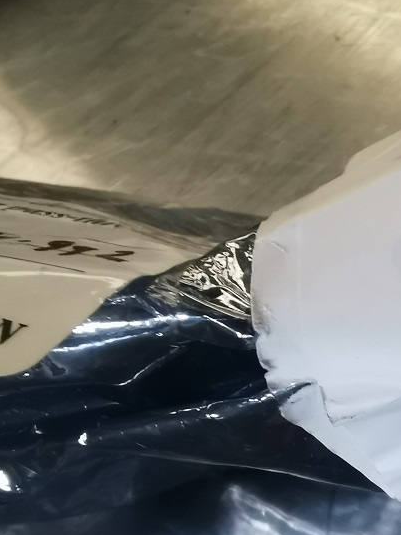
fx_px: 865
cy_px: 267
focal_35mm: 56
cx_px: 415
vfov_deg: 34.4
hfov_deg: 24.7
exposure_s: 1/33.3
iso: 250
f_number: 2.2
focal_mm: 2.26
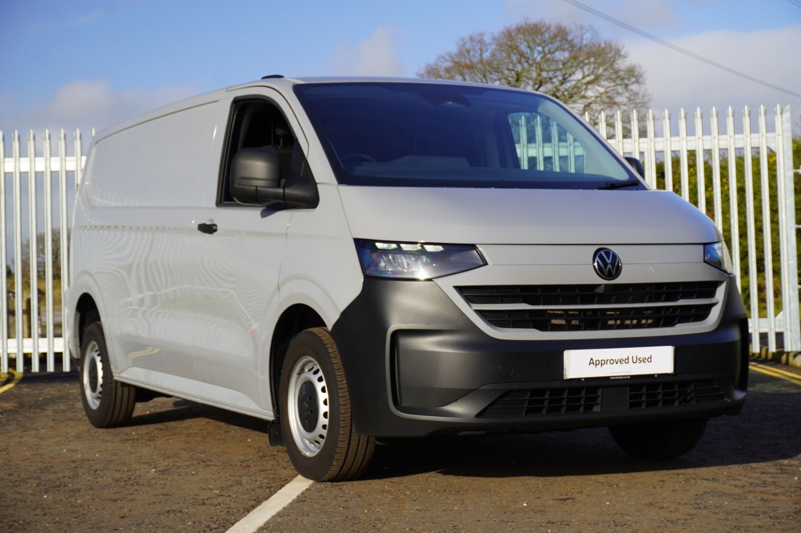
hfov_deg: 31.2
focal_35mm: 64
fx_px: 1434
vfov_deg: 21.0
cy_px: 266
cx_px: 400
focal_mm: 43
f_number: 6.7
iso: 100
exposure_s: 1/125
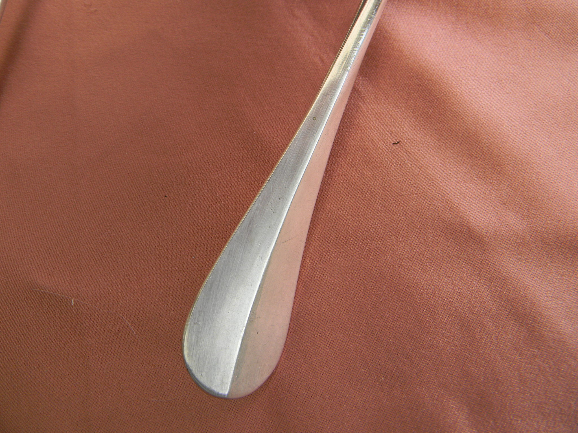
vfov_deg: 49.7
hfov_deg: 63.4
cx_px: 289
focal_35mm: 28
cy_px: 216
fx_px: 468
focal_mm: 5
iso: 80
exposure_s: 1/135
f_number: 3.5
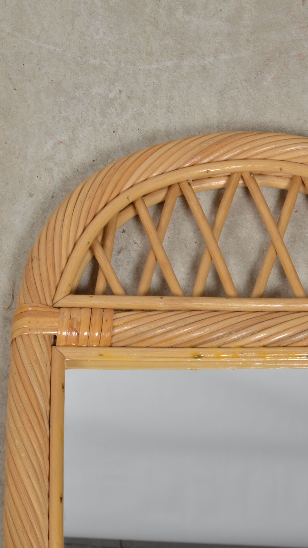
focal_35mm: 119
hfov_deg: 10.2
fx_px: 1727
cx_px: 235
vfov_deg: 18.0
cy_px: 273
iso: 100
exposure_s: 1/125
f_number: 14
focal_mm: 50
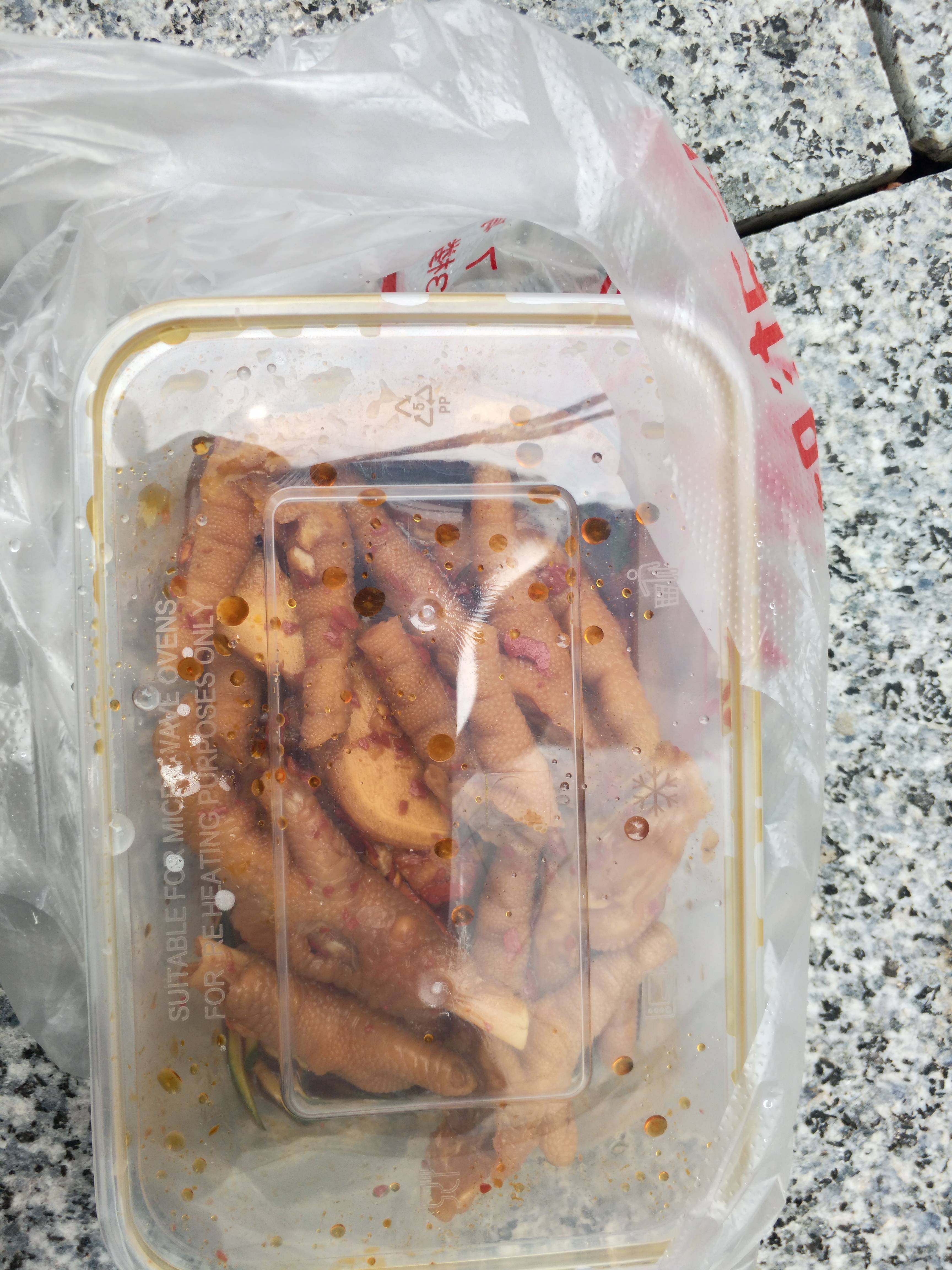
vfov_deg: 76.4
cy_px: 635
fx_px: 807
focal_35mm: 22
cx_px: 476
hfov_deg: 61.1
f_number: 2
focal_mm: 3.79
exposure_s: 1/138
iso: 50
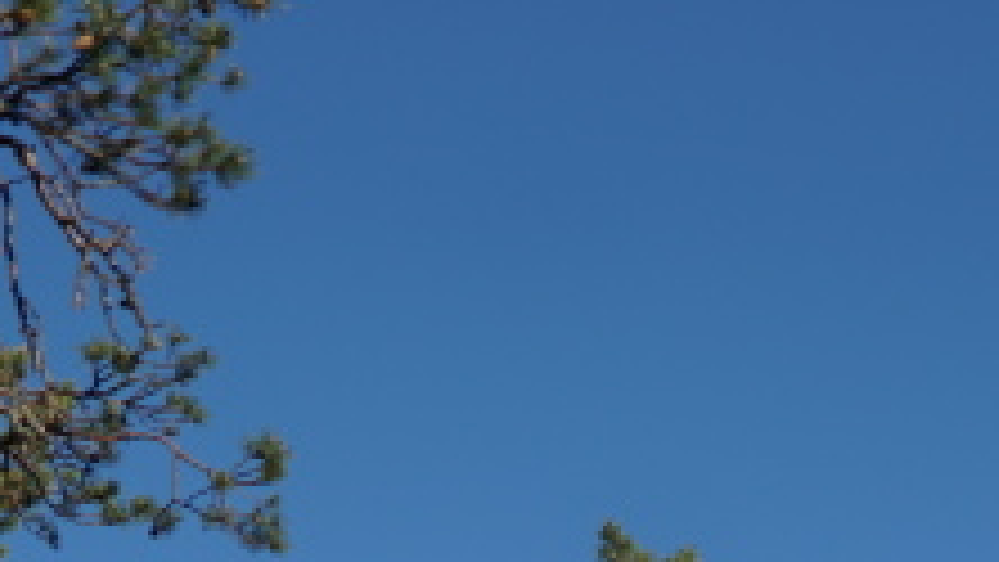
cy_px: 735
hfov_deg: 15.4
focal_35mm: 136
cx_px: 1107
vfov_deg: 8.8
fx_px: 3603
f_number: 2.5
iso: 100
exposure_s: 1/3200
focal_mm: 30
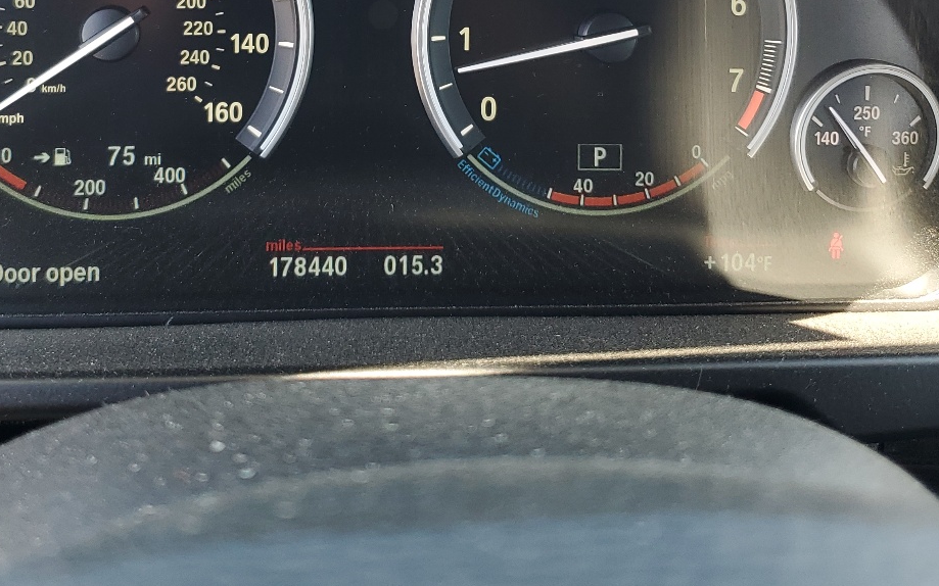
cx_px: 347
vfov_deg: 25.5
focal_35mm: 48
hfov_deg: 41.5
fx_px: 1228
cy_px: 2
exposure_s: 1/143
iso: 50
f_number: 1.5
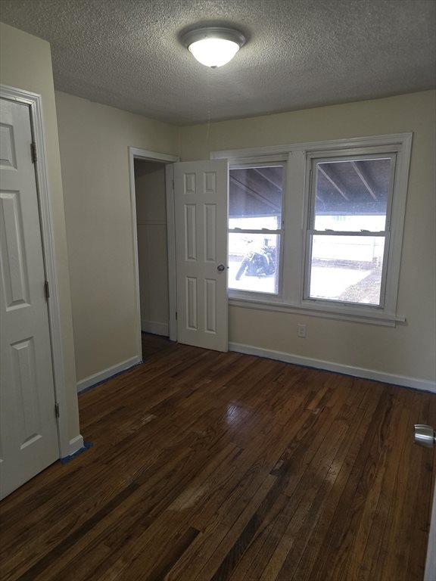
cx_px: 218
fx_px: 386
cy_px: 290
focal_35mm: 23
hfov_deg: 58.9
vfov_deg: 73.9
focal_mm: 6.3
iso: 64
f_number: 1.7
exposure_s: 1/60
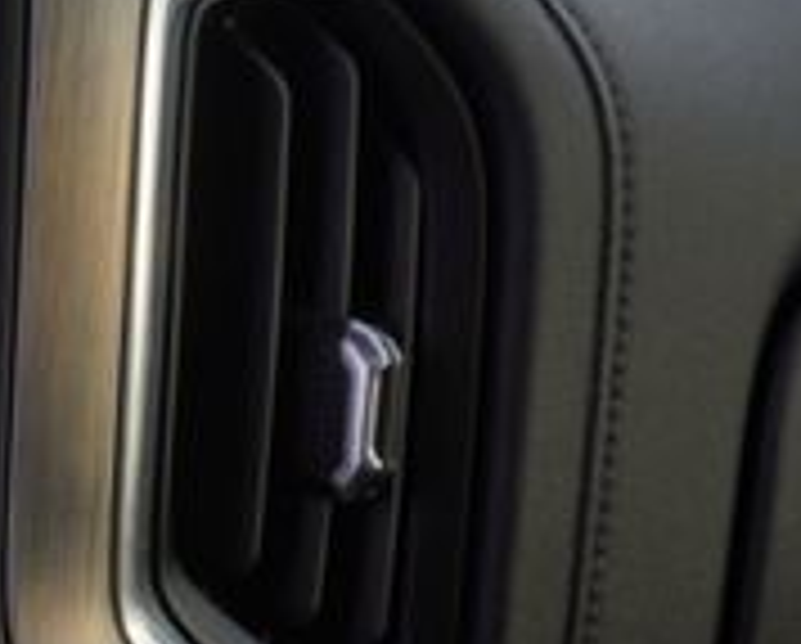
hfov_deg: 18.8
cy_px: 649
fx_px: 1923
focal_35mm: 81
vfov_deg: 18.5
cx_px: -590
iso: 100
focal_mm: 16
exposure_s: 1/60
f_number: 4
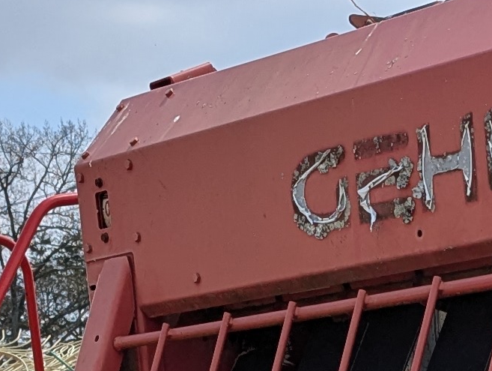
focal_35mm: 149
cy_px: 940
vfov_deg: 8.9
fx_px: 2121
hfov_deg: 12.9
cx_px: 565
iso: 47
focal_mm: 6.81
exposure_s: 1/3236
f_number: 1.85
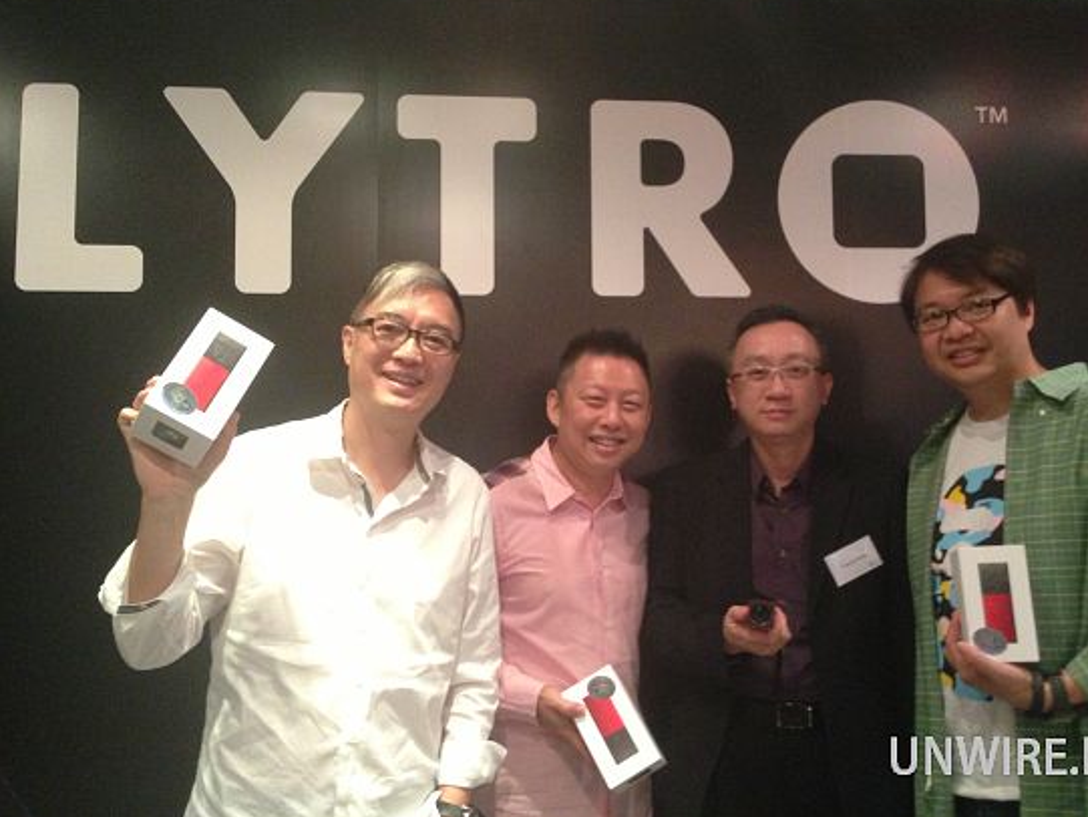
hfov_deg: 51.3
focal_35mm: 36
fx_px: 1132
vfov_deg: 39.7
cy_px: 383
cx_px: 589
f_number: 2.4
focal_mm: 4.13
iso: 400
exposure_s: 1/17
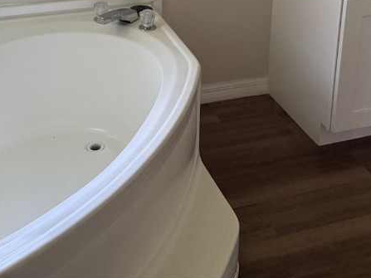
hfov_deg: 34.9
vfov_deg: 24.5
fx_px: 589
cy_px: -38
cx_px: 177
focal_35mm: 55
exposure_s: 1/61
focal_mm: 6.76
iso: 200
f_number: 1.78
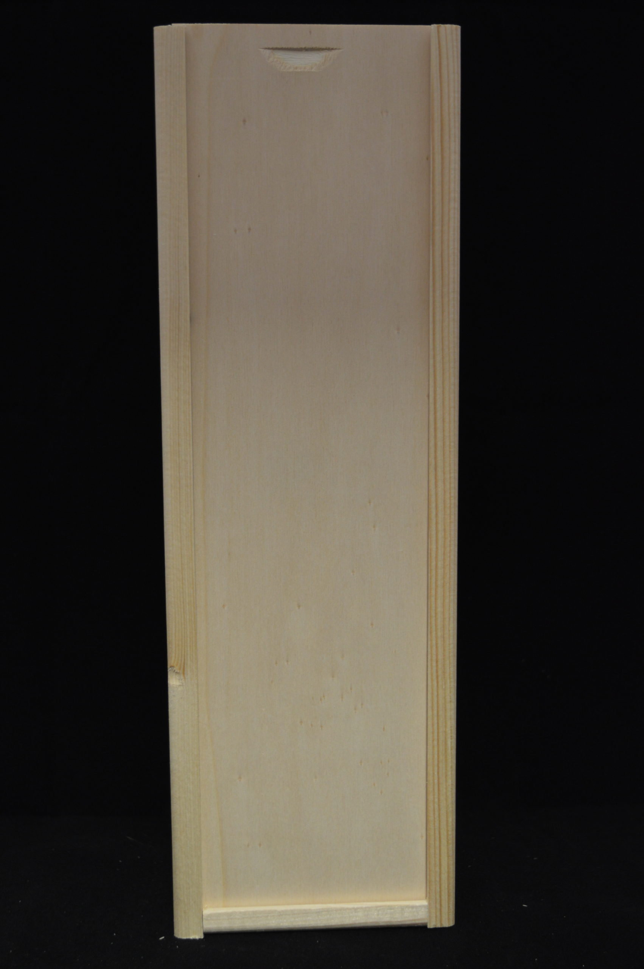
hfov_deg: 28.9
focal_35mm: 46
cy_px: 484
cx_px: 322
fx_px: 1250
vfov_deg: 42.4
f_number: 4.2
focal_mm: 31
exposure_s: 1/15
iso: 720
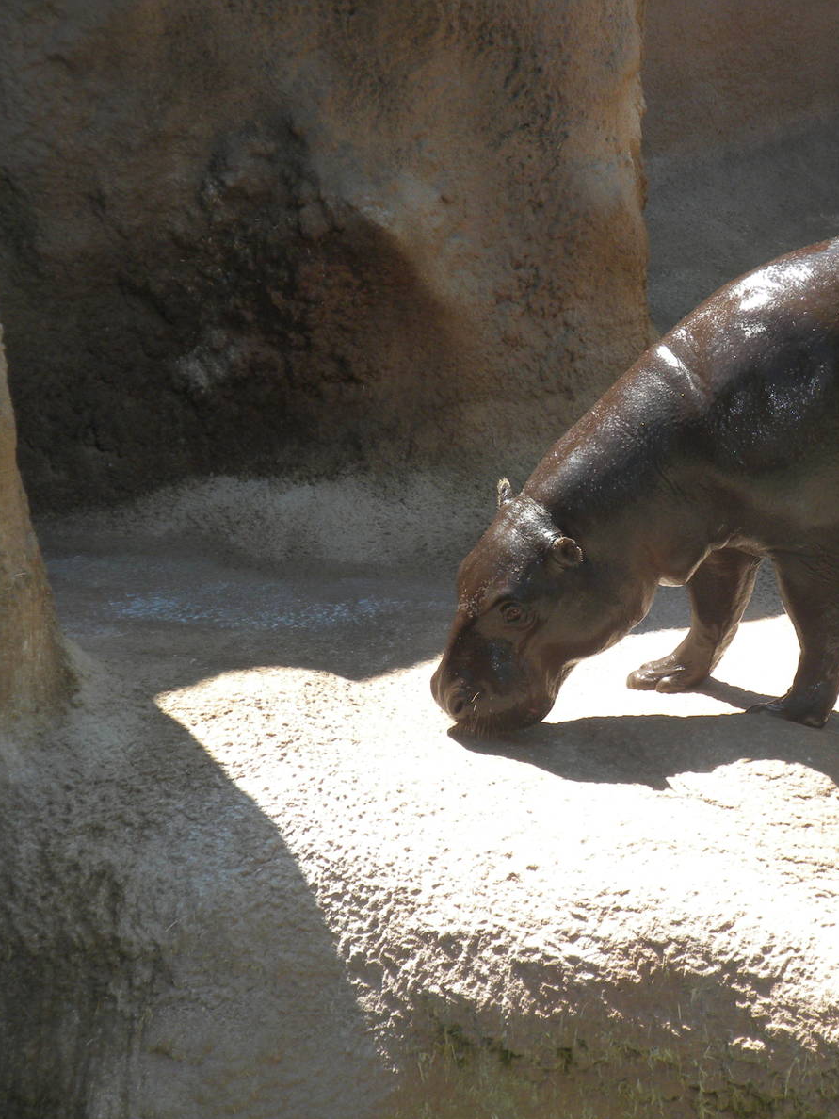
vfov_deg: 20.2
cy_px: 564
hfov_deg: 15.1
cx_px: 685
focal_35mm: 97
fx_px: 3135
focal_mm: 12.7
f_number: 5
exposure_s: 1/191
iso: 90
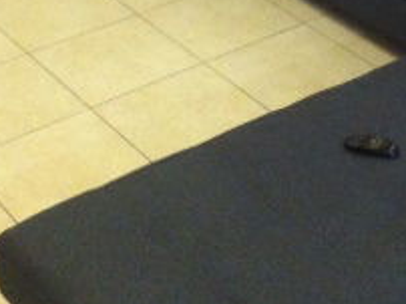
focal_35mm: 111
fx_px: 1300
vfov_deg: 13.0
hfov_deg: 17.6
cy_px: -62
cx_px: 312
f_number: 2.8
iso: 500
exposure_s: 1/15
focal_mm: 3.85
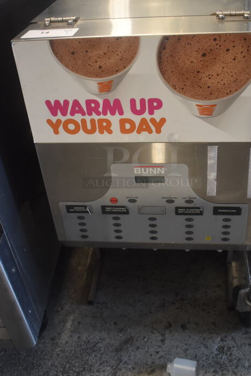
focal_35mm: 39
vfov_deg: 49.4
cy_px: 160
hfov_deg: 34.2
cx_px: 142
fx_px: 407
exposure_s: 1/125
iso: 1400
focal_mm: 20
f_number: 3.5
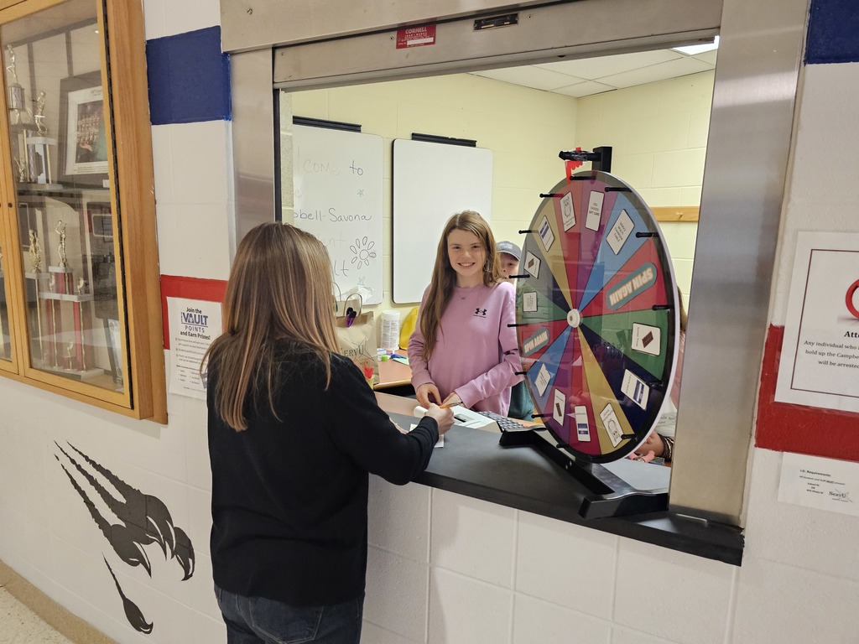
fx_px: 571
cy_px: 322
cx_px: 430
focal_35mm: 23
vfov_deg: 58.9
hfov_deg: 73.9
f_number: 1.7
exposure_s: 1/120
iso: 1000
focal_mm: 6.3
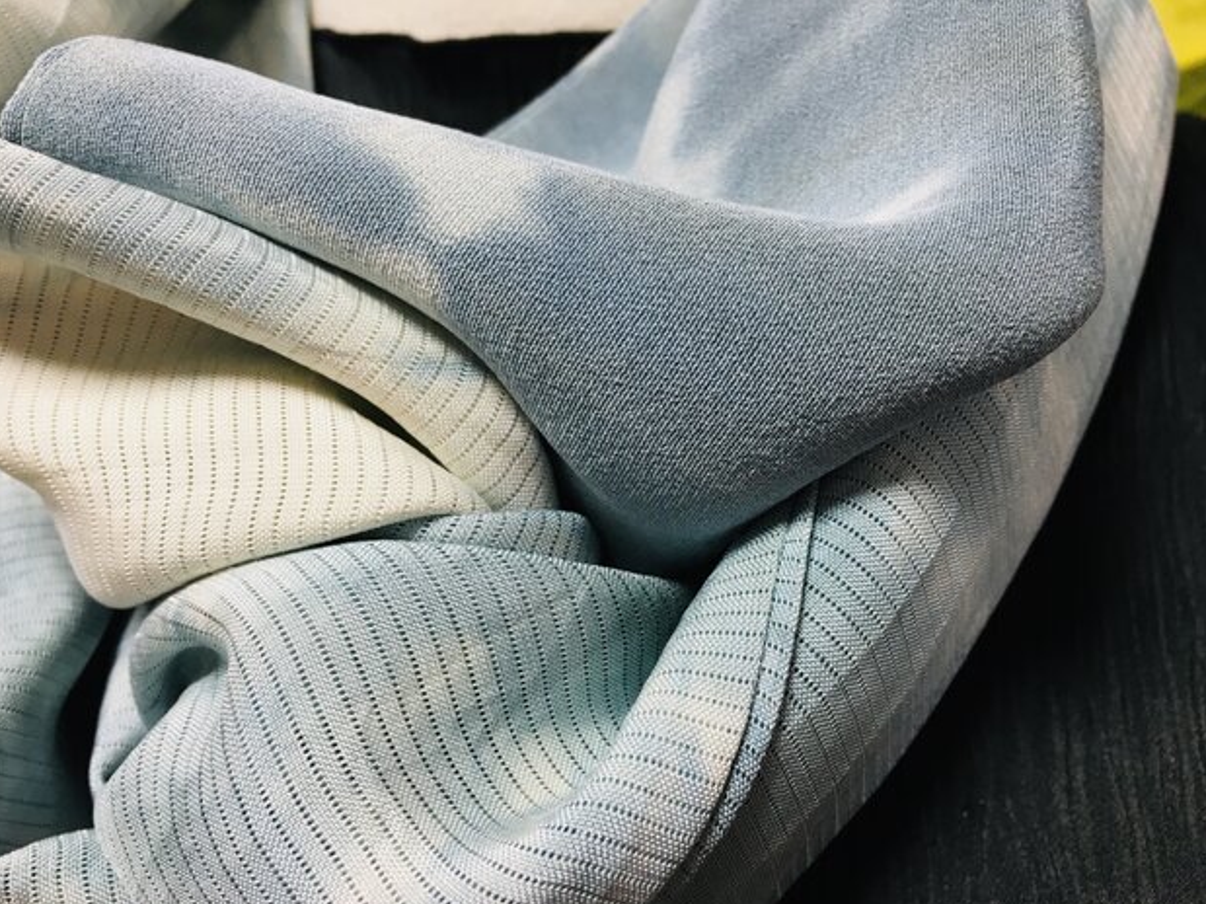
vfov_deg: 46.8
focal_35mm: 30
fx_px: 1045
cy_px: 464
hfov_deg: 60.0
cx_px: 584
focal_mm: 4.15
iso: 100
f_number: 2.2
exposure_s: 1/33
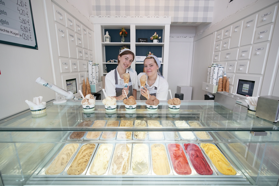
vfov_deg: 73.7
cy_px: 93
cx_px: 140
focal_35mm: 16
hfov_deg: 96.7
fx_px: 124
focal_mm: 16
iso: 1600
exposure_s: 1/250
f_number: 4
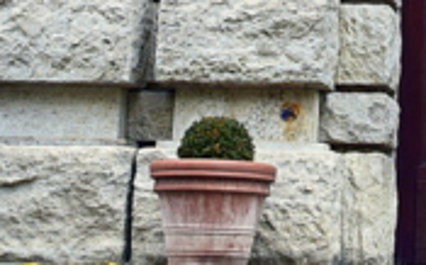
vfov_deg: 9.6
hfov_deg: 15.5
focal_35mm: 126
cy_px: -284
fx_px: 1461
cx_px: 599
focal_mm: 18
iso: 400
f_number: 8
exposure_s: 1/50
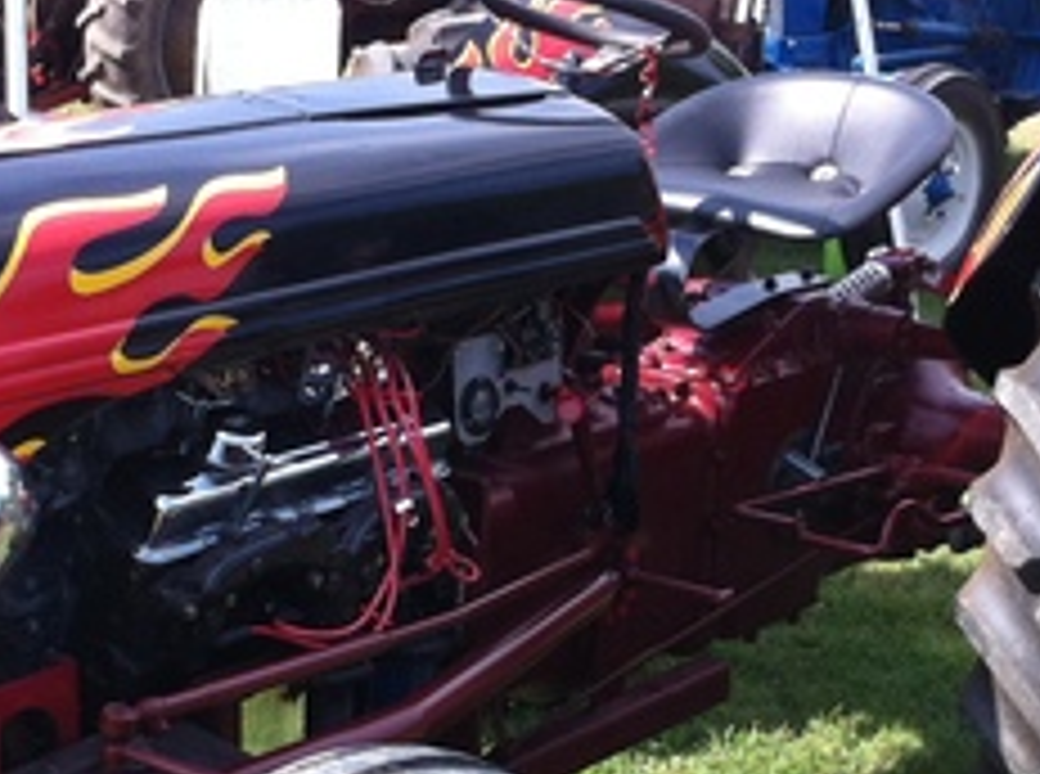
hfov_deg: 20.3
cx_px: 567
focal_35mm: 97
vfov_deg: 15.1
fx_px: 2907
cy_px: 630
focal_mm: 3.85
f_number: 2.8
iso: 80
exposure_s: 1/450
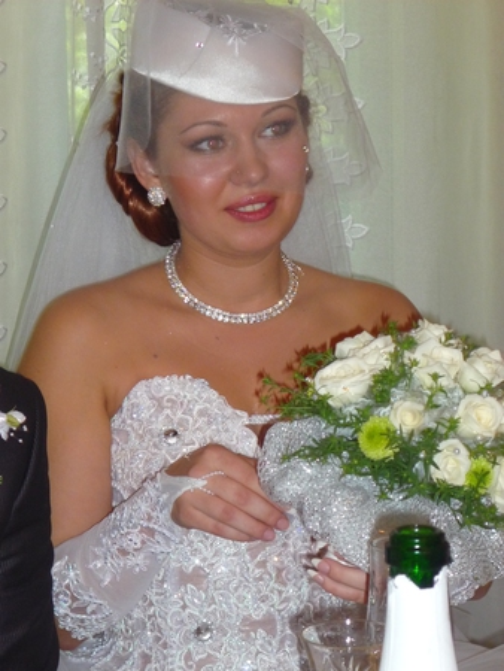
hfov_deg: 14.8
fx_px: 1939
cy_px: 336
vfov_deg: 19.6
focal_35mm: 100
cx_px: 252
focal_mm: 16.5
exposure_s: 1/60
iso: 320
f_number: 5.1
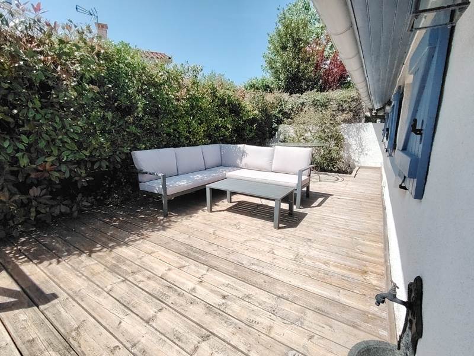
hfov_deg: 91.0
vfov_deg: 74.7
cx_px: 237
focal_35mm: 17
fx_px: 233
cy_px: 178
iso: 100
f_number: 2.2
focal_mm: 1.42
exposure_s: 1/1910
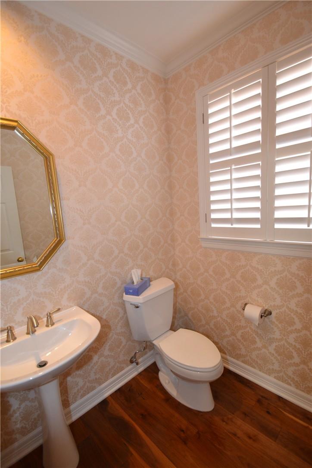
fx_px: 195
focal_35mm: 15
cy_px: 234
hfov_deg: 77.3
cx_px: 156
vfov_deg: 100.4
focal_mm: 10
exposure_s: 1/60
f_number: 3.5
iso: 720
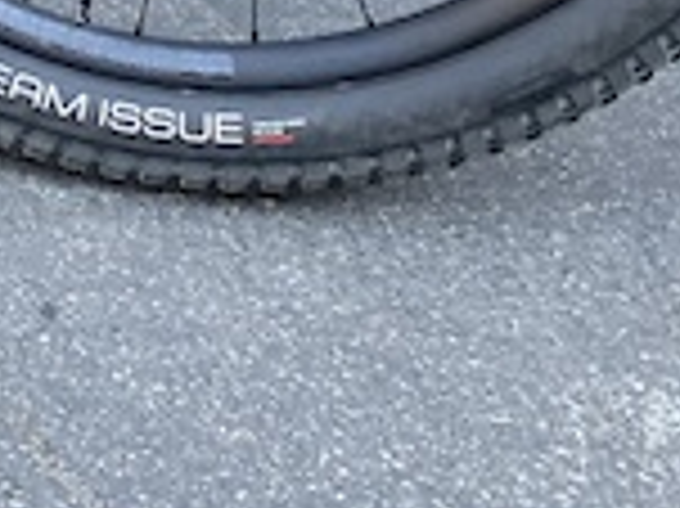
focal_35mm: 138
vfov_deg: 9.6
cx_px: -730
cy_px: -665
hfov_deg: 12.4
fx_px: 2709
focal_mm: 4.25
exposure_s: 1/67
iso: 100
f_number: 1.8
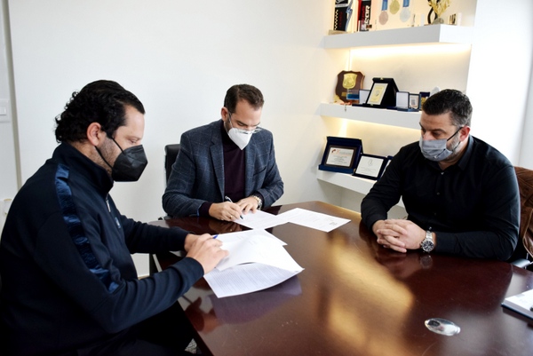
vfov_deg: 40.0
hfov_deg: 57.2
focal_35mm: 33
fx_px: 489
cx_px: 266
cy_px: 178
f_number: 4
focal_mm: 22
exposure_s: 1/250
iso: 1250
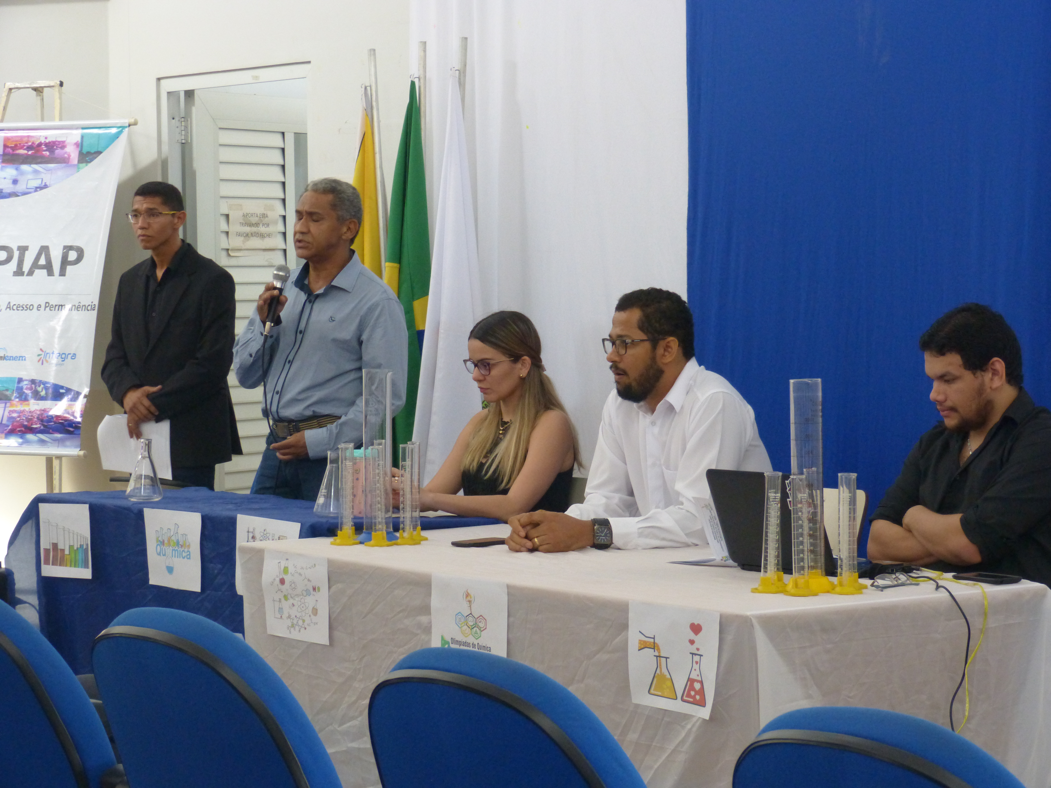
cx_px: 526
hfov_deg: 21.5
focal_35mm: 91
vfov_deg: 16.2
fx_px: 2763
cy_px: 394
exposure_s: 1/30
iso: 400
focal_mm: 16.5
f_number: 3.4
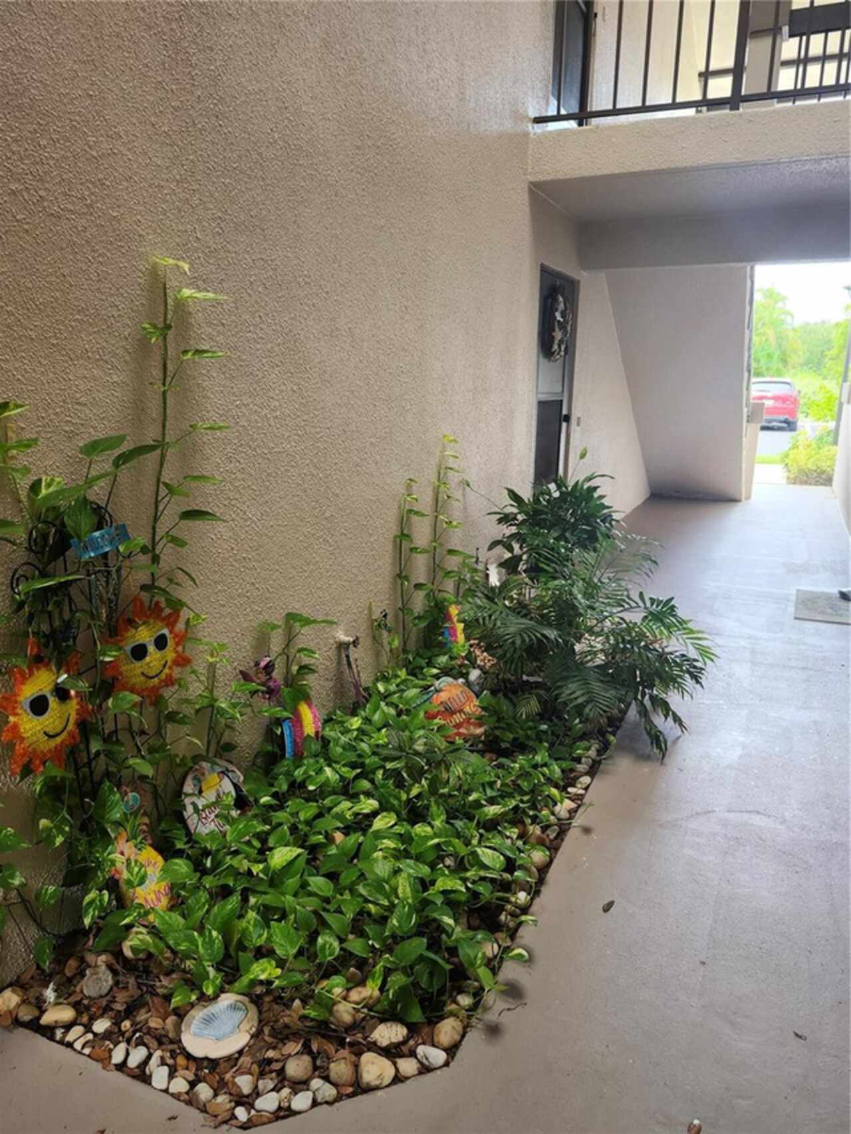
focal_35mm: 23
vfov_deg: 73.9
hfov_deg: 58.9
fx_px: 754
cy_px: 567
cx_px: 426
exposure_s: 1/120
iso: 200
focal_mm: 5.54
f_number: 1.8
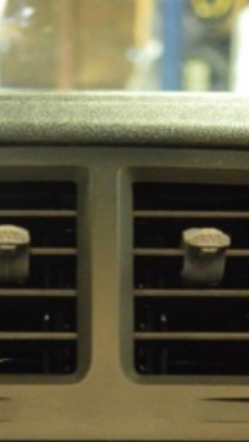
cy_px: 823
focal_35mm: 107
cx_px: 108
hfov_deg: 11.3
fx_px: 1255
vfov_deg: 16.4
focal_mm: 18
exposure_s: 1/40
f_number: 3.5
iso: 3200
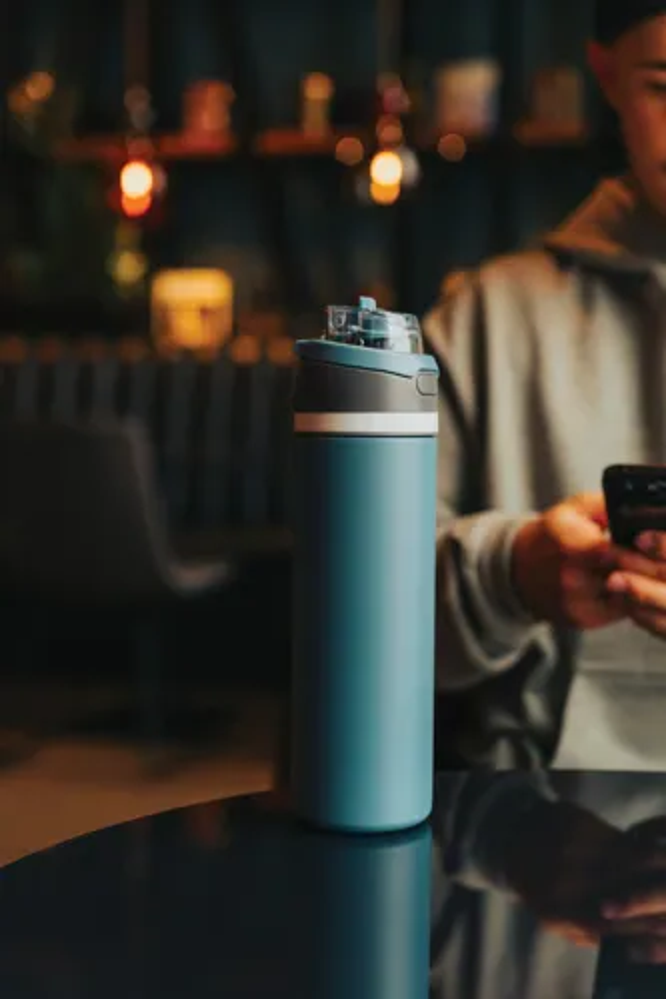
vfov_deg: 40.4
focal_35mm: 49
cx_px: 333
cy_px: 500
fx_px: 1361
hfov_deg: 27.5
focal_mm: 49
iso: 320
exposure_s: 1/125
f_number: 2.8
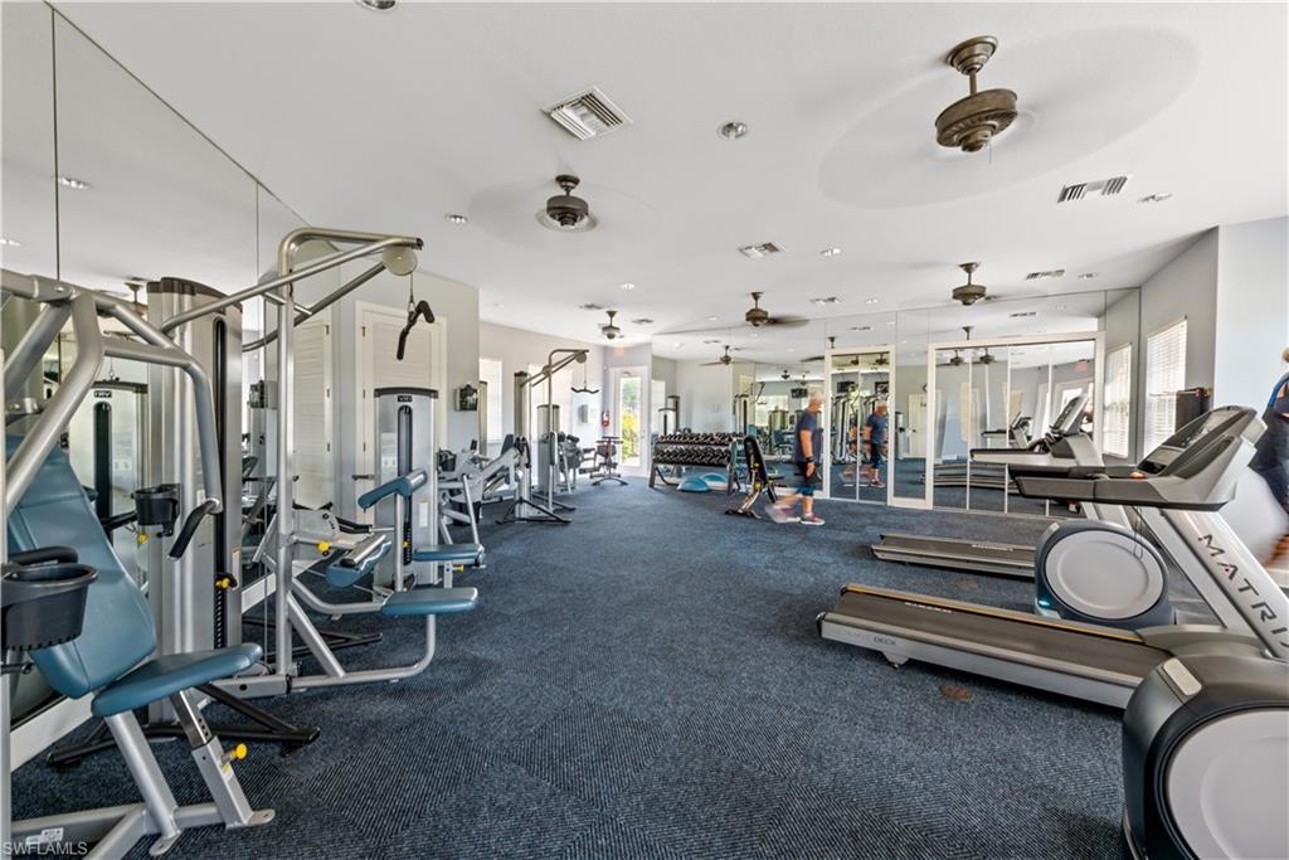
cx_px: 644
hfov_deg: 104.2
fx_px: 501
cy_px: 430
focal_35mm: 14
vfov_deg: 81.2
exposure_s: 1/2
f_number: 9
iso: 100
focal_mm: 14
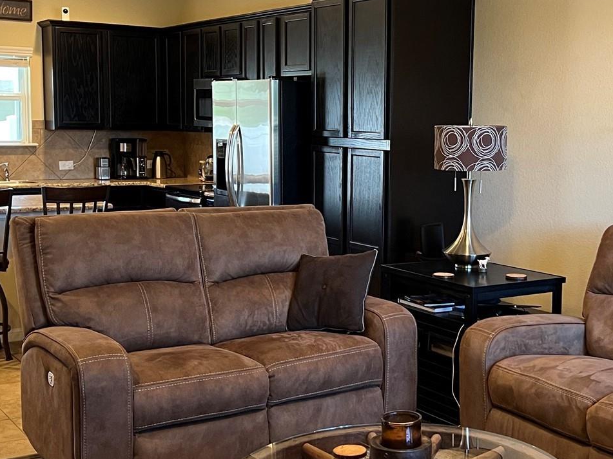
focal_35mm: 56
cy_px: 216
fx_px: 992
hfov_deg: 34.0
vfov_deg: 26.1
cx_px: 410
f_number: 1.5
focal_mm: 5.7
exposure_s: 1/60
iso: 200
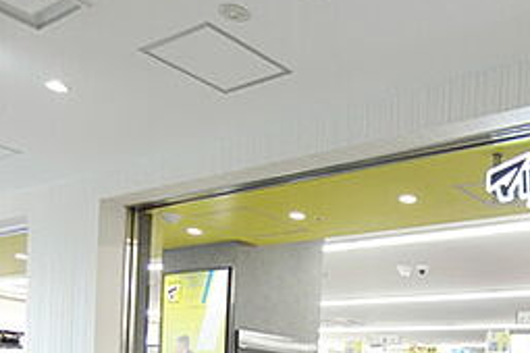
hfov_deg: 39.1
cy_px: 470
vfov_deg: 24.2
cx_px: 443
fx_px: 707
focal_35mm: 48
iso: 200
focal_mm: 4.06
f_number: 2.7
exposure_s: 1/125
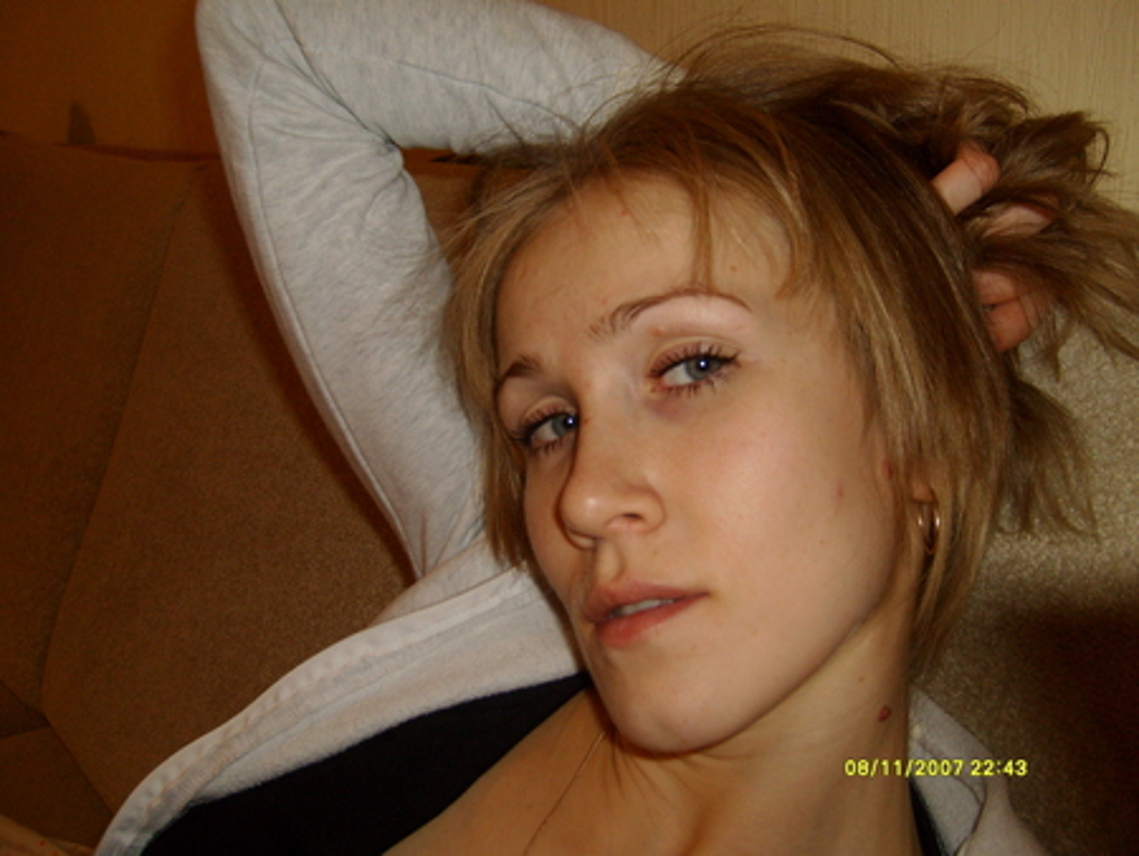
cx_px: 570
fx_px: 1152
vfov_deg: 40.7
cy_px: 428
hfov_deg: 52.6
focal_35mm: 35
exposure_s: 1/45
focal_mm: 5.8
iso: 100
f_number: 2.8
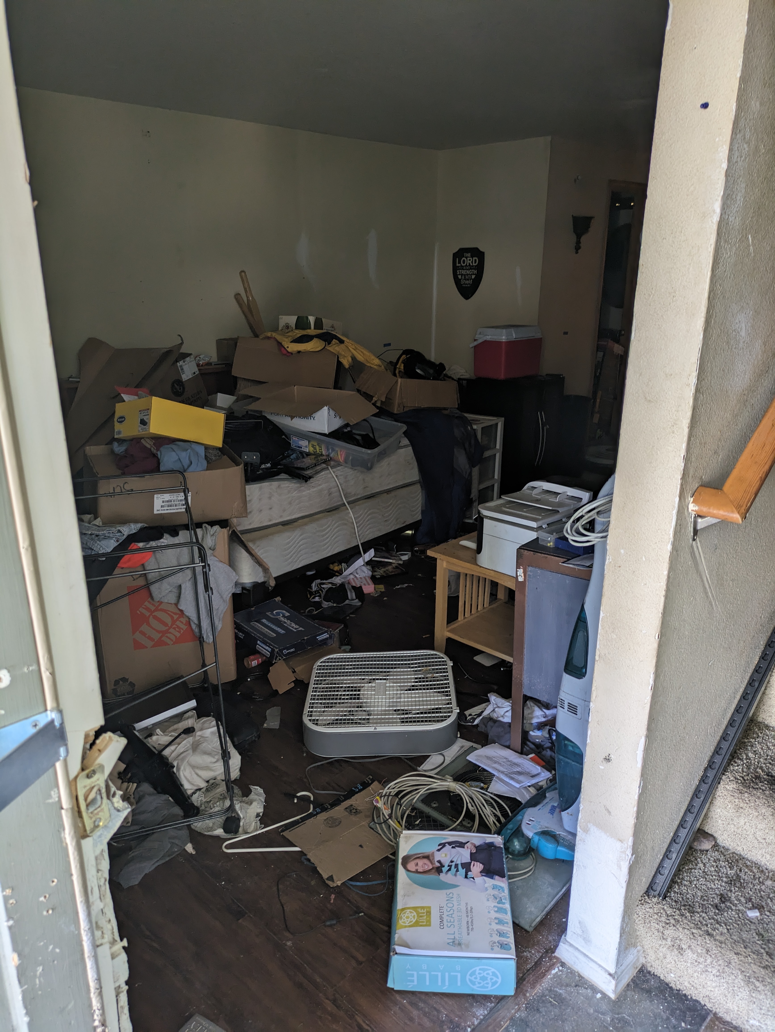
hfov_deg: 54.9
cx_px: 388
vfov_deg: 69.4
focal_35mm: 25
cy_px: 516
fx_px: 746
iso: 145
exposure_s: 1/30
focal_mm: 5.43
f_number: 1.89
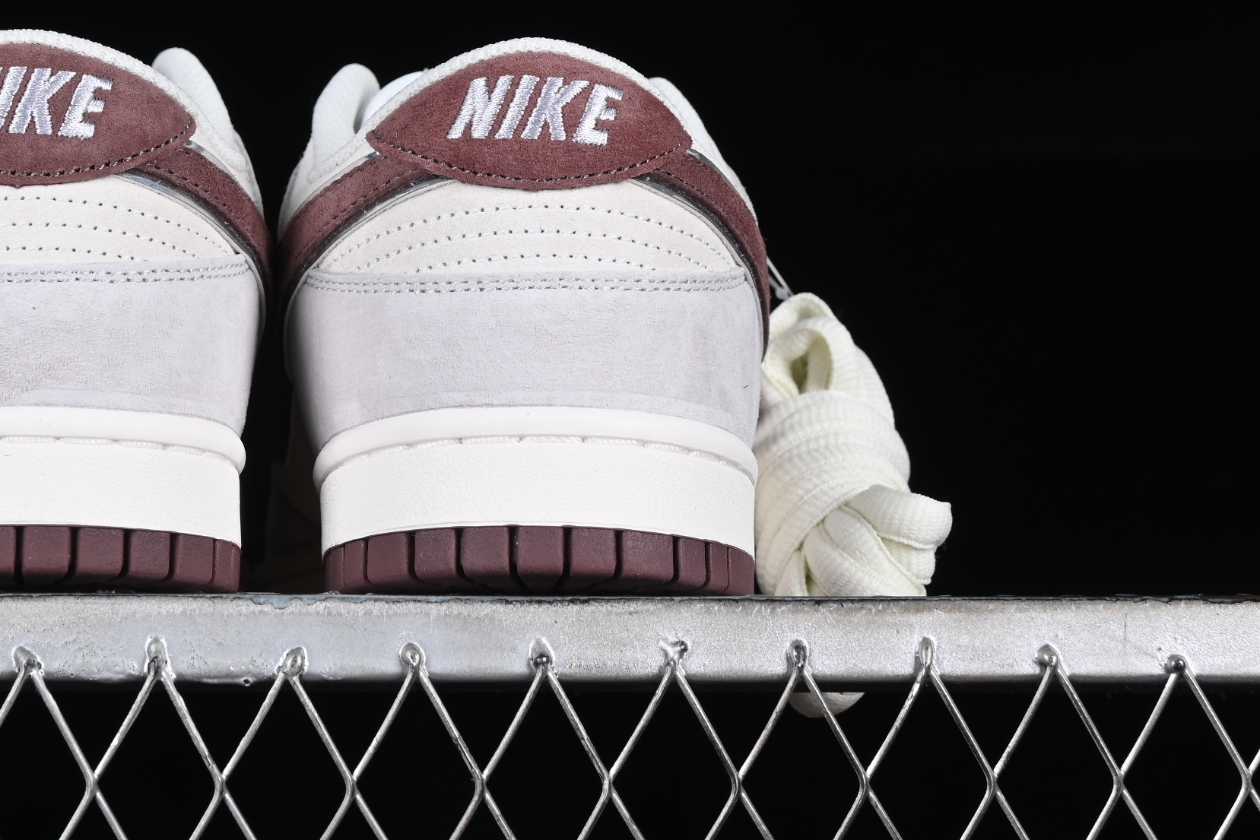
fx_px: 4410
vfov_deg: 10.9
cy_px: 182
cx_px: 300
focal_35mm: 126
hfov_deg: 16.2
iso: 160
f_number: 8
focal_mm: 50
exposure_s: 1/80
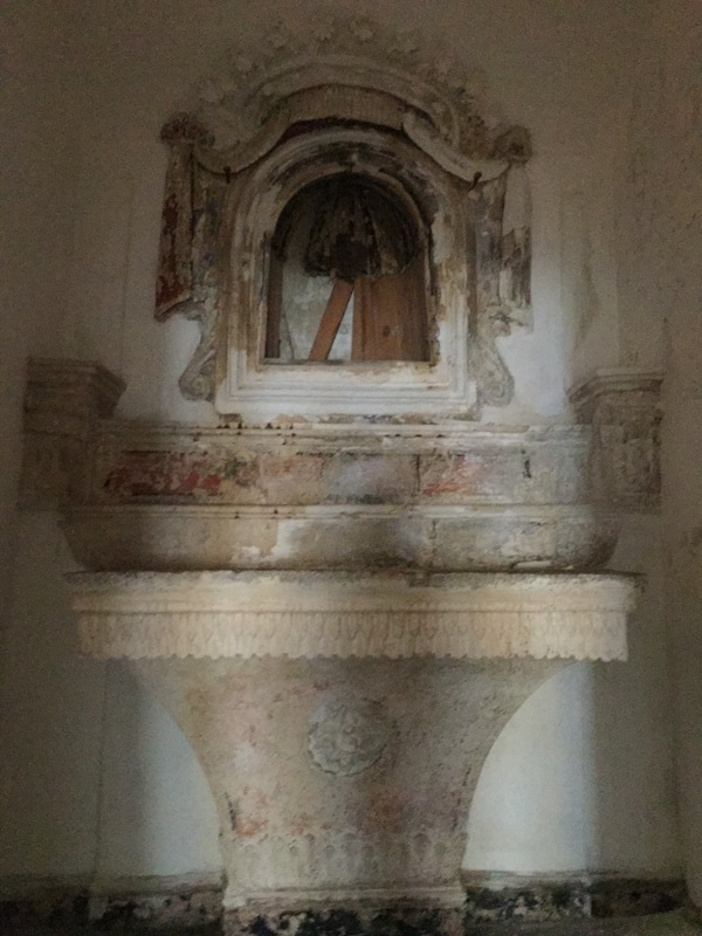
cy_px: 468
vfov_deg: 58.4
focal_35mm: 31
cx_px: 351
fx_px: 838
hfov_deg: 45.4
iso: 500
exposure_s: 1/15
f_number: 2.4
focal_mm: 3.3
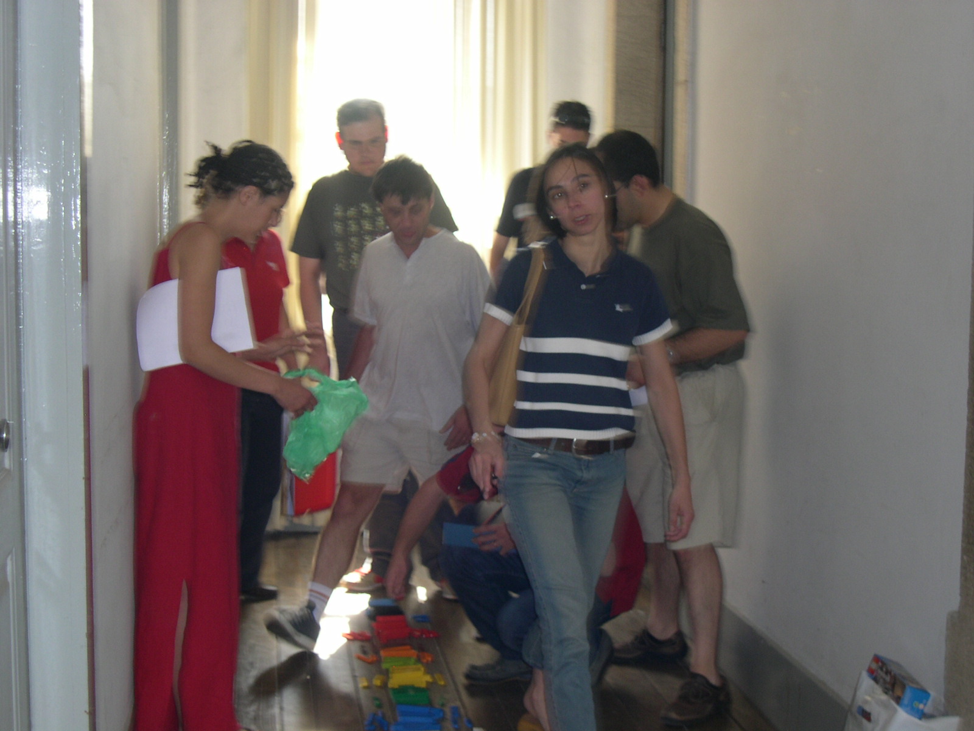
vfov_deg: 25.7
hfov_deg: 33.8
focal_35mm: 57
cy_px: 366
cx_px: 487
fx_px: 1604
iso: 129
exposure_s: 1/30
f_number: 3.4
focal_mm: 12.2
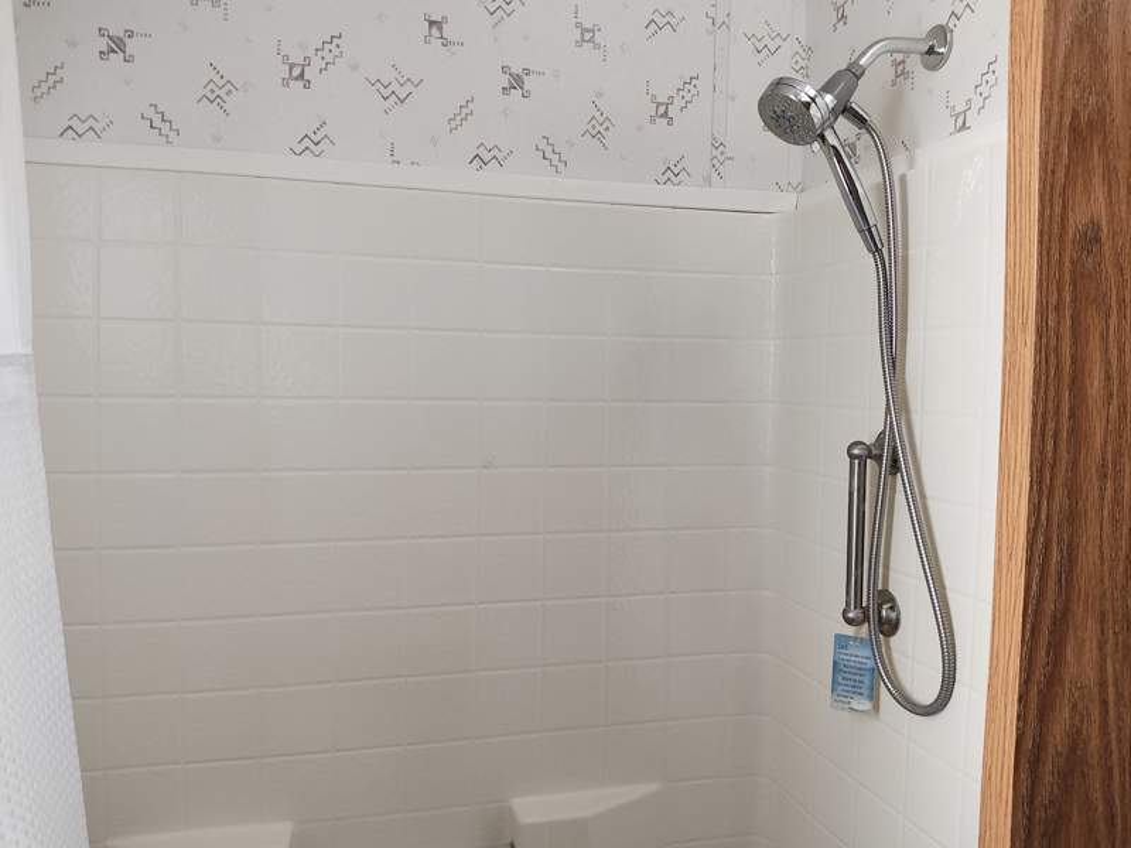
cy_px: 424
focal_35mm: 25
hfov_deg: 69.4
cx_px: 566
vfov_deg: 54.9
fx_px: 817
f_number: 1.5
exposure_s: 1/30
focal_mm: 4.15
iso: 864
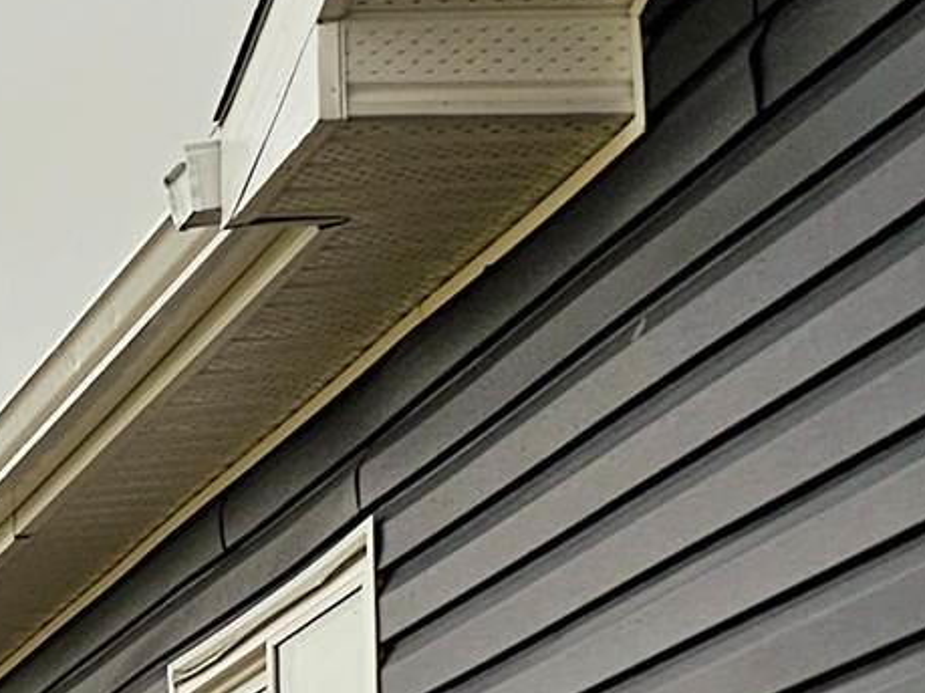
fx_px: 4114
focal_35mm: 154
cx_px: -1094
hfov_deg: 11.2
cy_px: 1197
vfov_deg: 9.2
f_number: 1.7
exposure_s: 1/603
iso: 10
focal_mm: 6.3
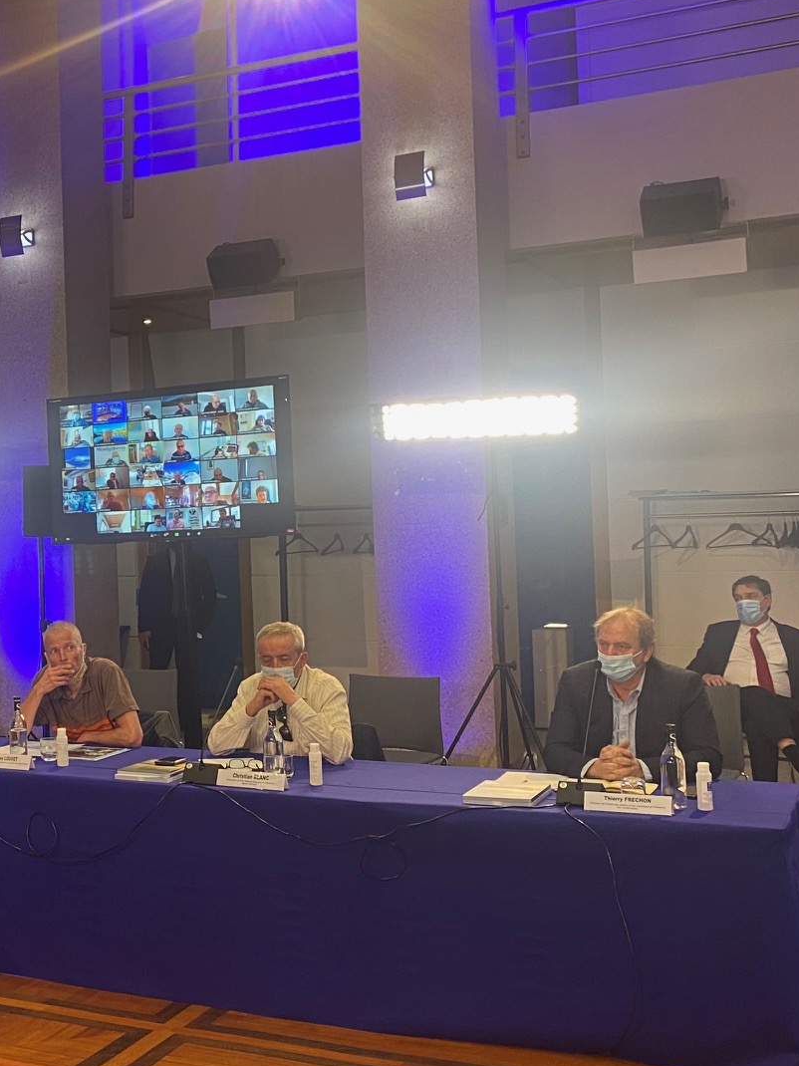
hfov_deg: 27.8
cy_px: 502
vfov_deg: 38.9
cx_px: -18
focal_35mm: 49
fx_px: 1509
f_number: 1.8
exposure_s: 1/50
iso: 160
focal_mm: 4.25
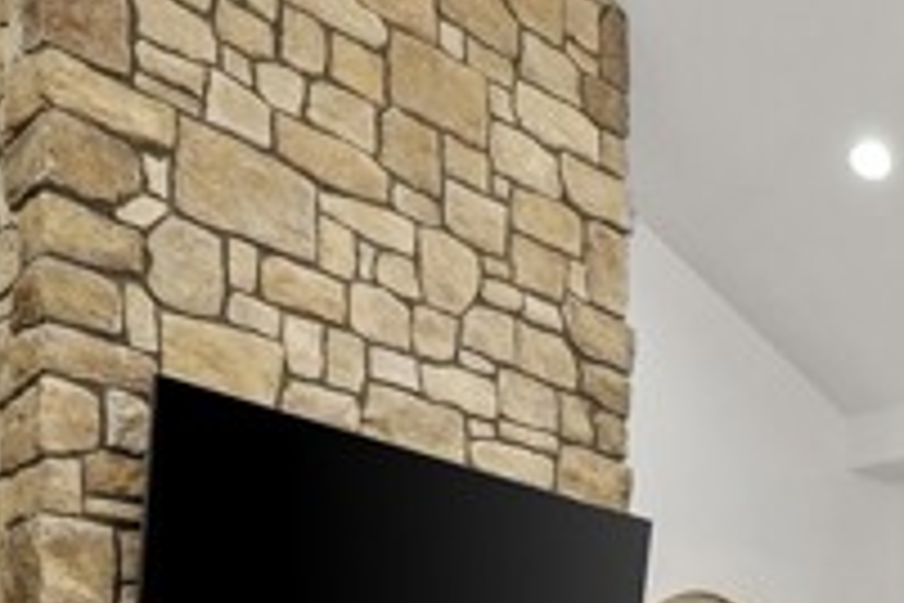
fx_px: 1281
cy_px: 889
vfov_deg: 22.2
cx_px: 882
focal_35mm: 51
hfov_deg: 35.5
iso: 800
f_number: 4
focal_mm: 16
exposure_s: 1/15
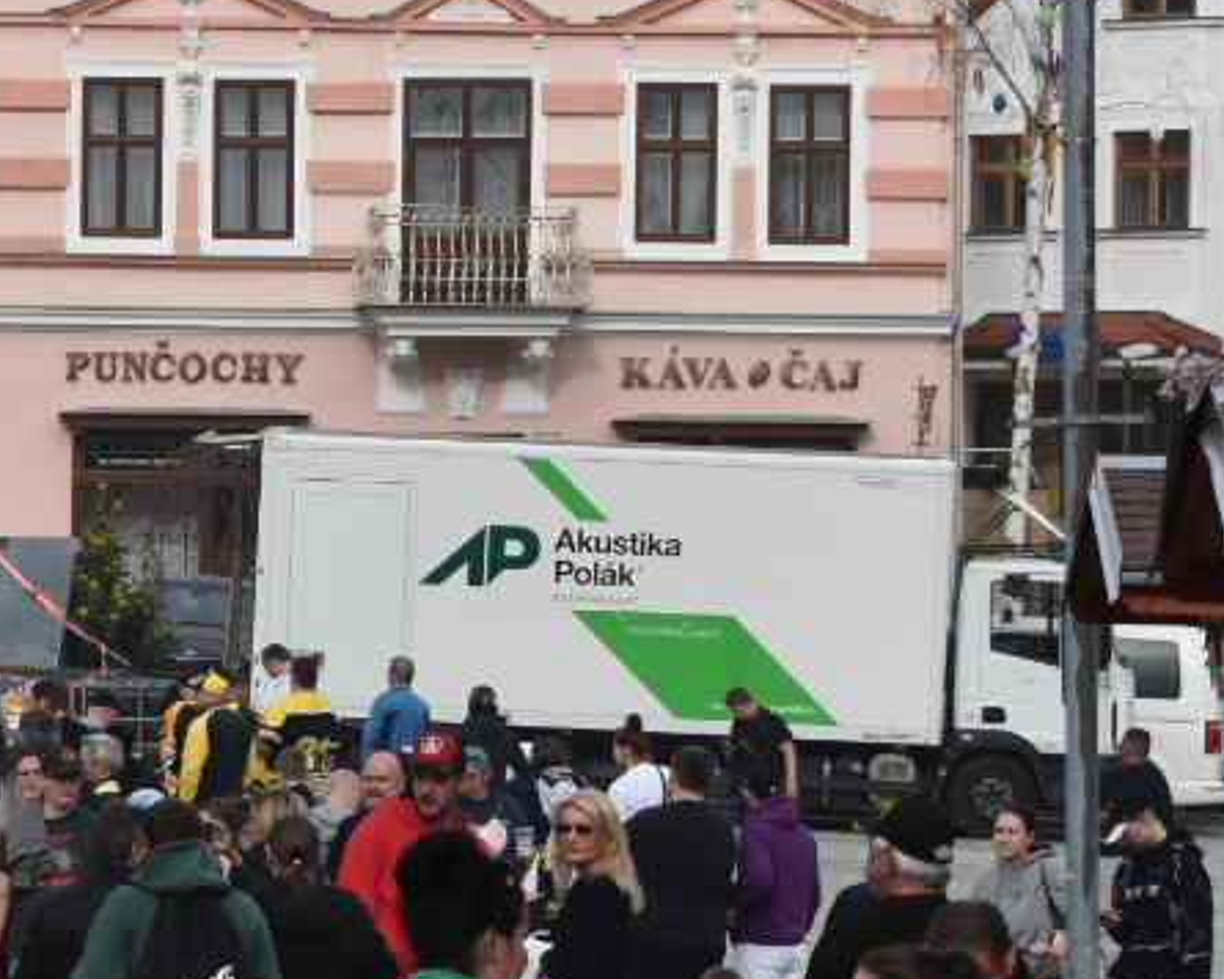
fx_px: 7426
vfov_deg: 7.5
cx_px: -655
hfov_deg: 9.2
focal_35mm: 205
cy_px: 786
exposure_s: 1/1600
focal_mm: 40
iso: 400
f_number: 5.6
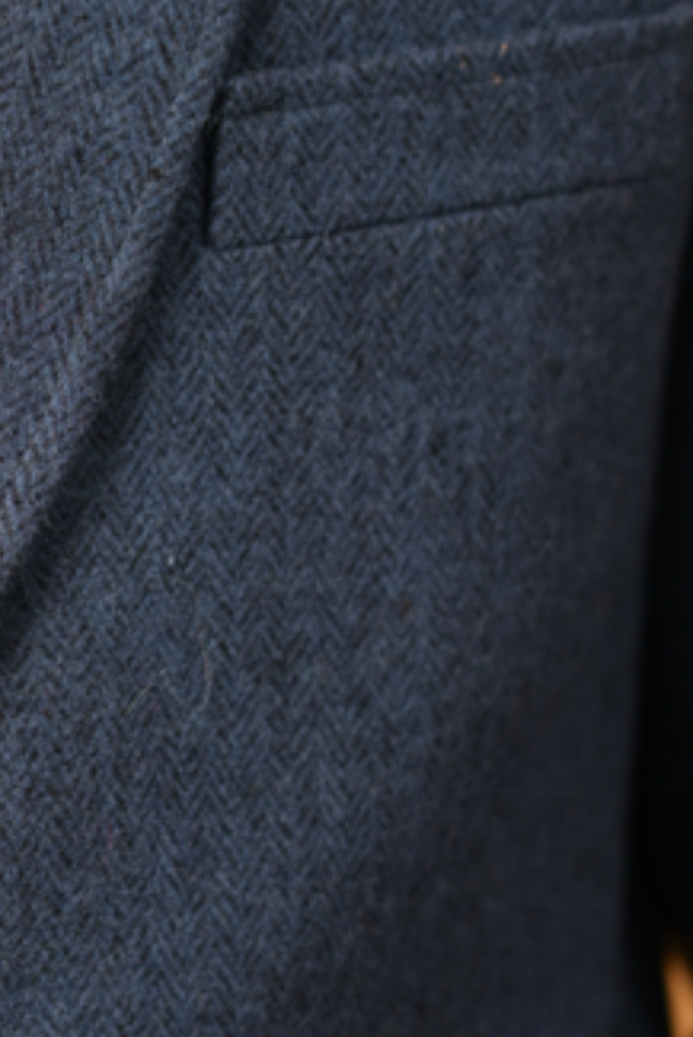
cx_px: -196
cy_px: 565
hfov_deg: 8.0
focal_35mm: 169
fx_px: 4874
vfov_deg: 12.2
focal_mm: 50
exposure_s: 1/1000
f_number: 2.2
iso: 160
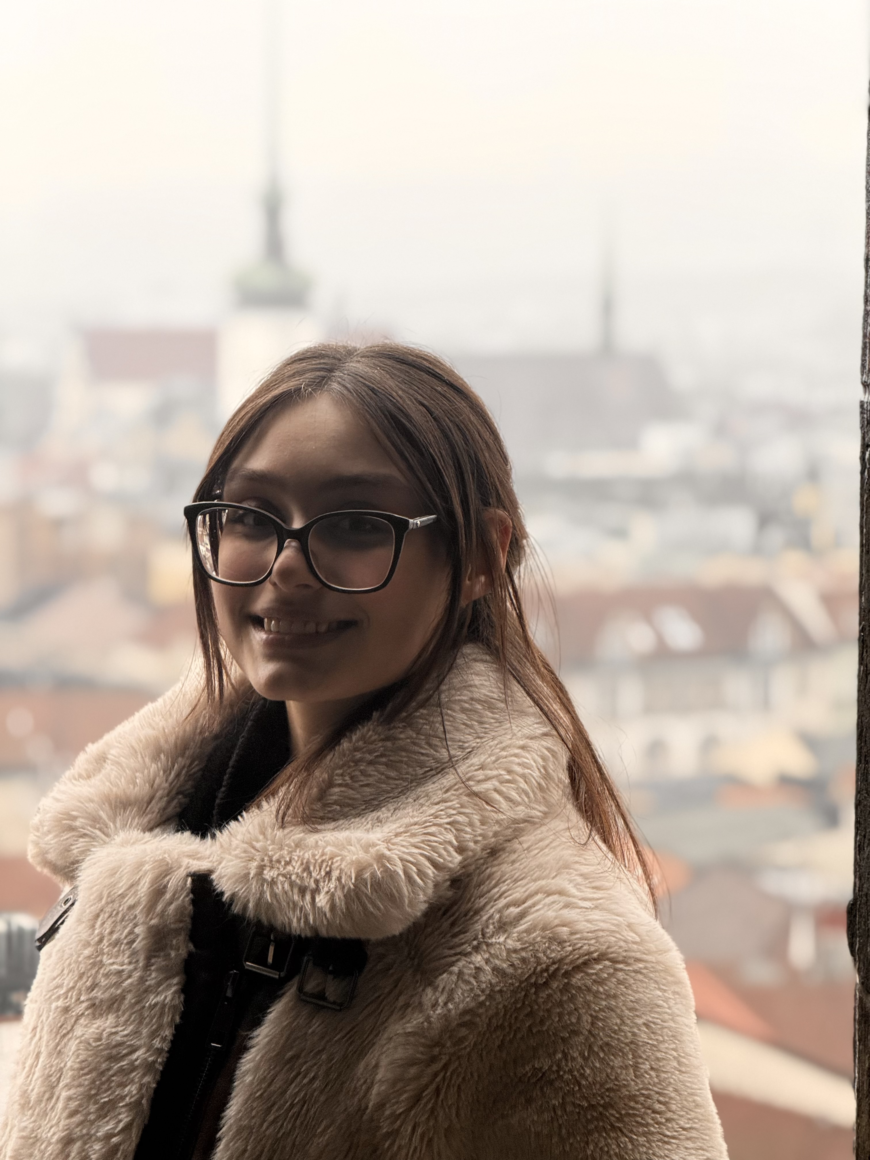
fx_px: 4021
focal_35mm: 120
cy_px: 580
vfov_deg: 16.4
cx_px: 435
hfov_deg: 12.3
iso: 100
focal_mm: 15.66
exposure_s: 1/99
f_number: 2.8
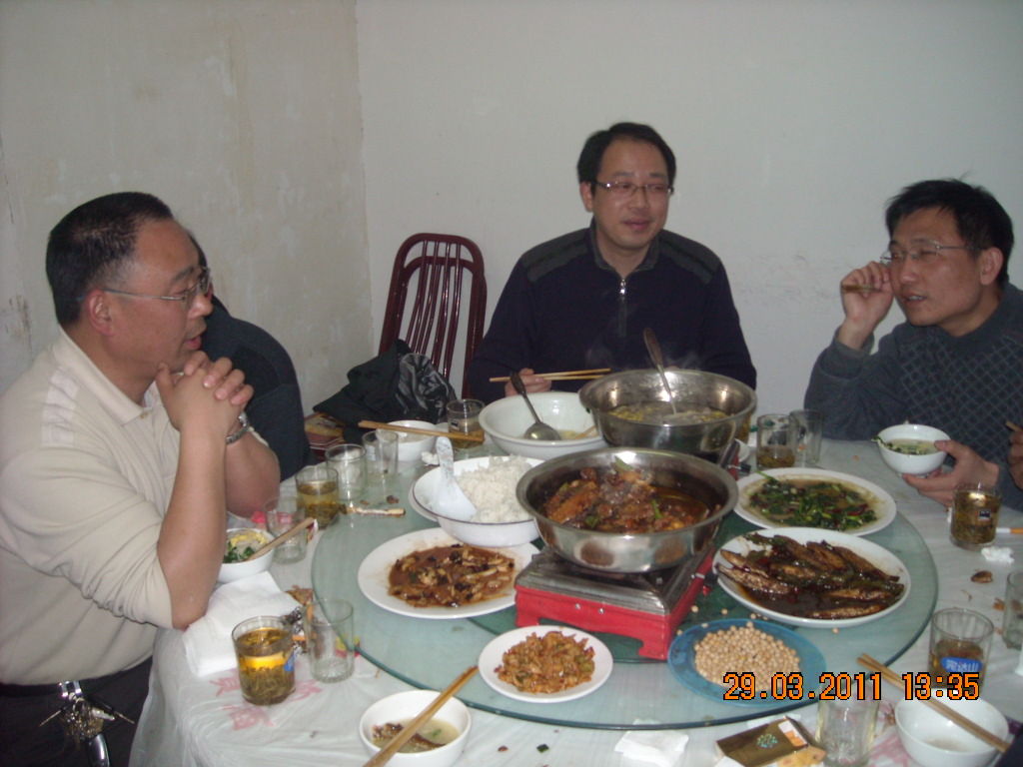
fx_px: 1034
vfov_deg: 40.7
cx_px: 512
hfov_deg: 52.6
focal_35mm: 35
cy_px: 384
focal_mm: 5.7
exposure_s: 1/60
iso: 200
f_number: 2.8
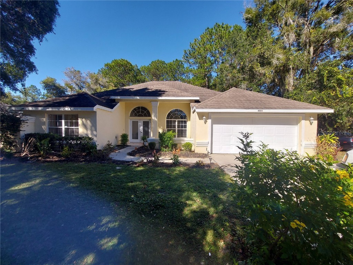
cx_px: 176
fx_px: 133
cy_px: 132
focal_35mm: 13
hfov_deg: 106.2
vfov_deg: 89.9
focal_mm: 1.74
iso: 50
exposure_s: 1/1148
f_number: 2.2
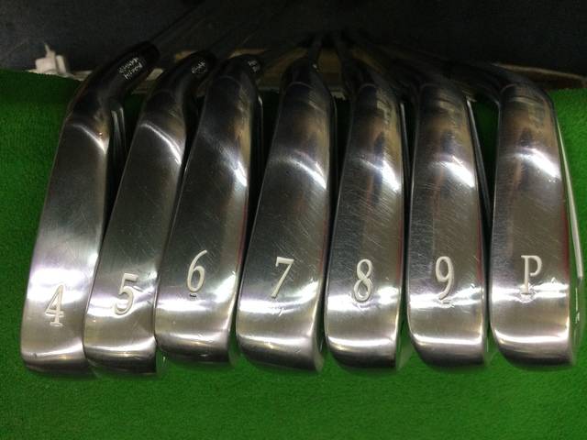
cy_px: 220
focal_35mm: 31
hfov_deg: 58.4
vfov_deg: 45.4
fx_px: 526
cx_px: 294
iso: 40
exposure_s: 1/30
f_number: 2.4
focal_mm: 3.3
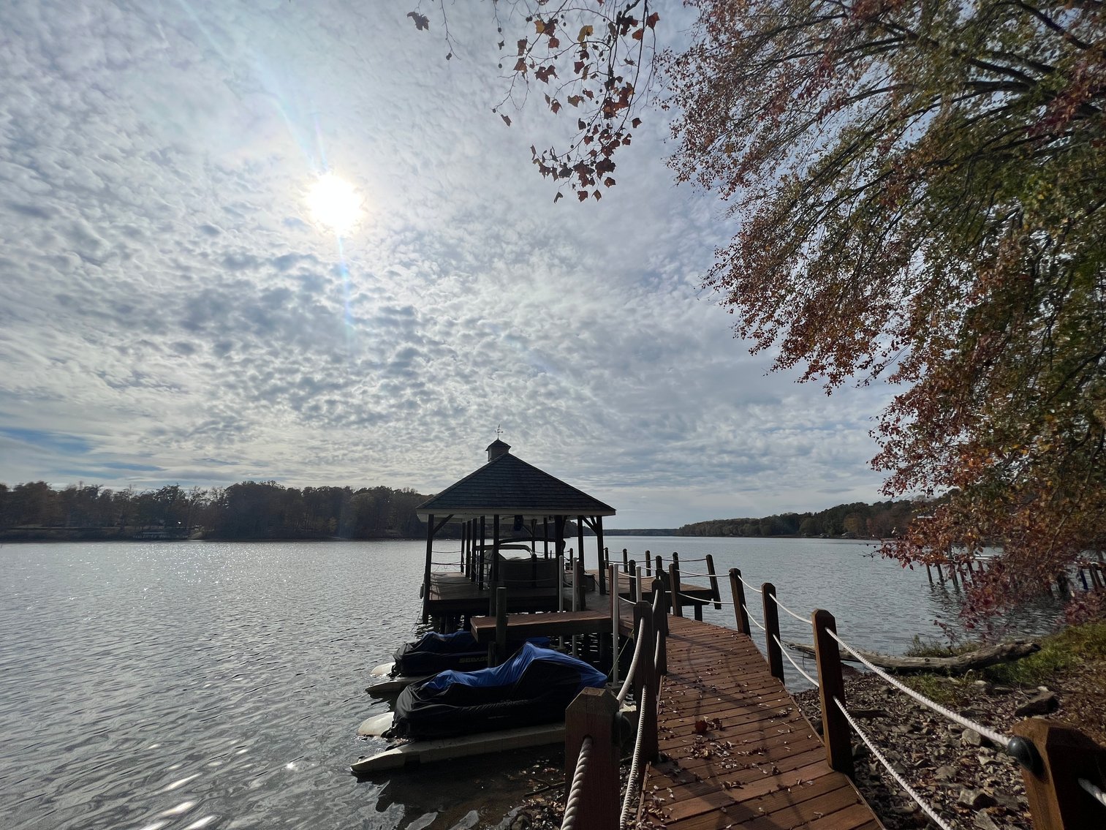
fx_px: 415
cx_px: 553
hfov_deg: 106.2
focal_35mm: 13
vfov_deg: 89.9
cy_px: 415
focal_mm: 1.57
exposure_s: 1/7407
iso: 25
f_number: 1.8
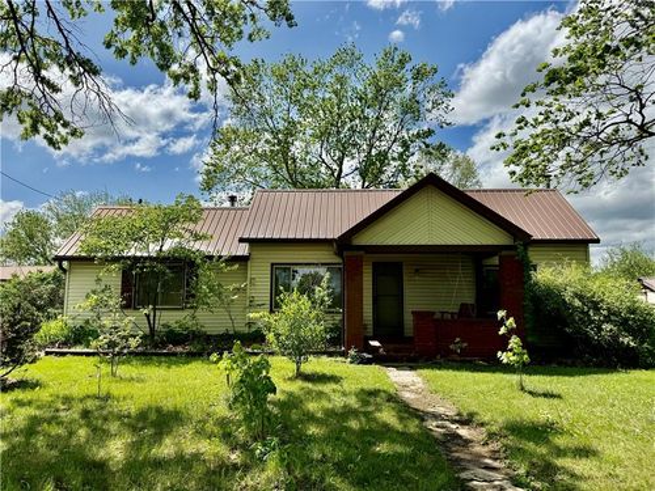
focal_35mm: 24
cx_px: 328
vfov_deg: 56.8
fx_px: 454
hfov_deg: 71.6
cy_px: 246
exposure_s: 1/5319
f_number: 1.78
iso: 80
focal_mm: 6.76
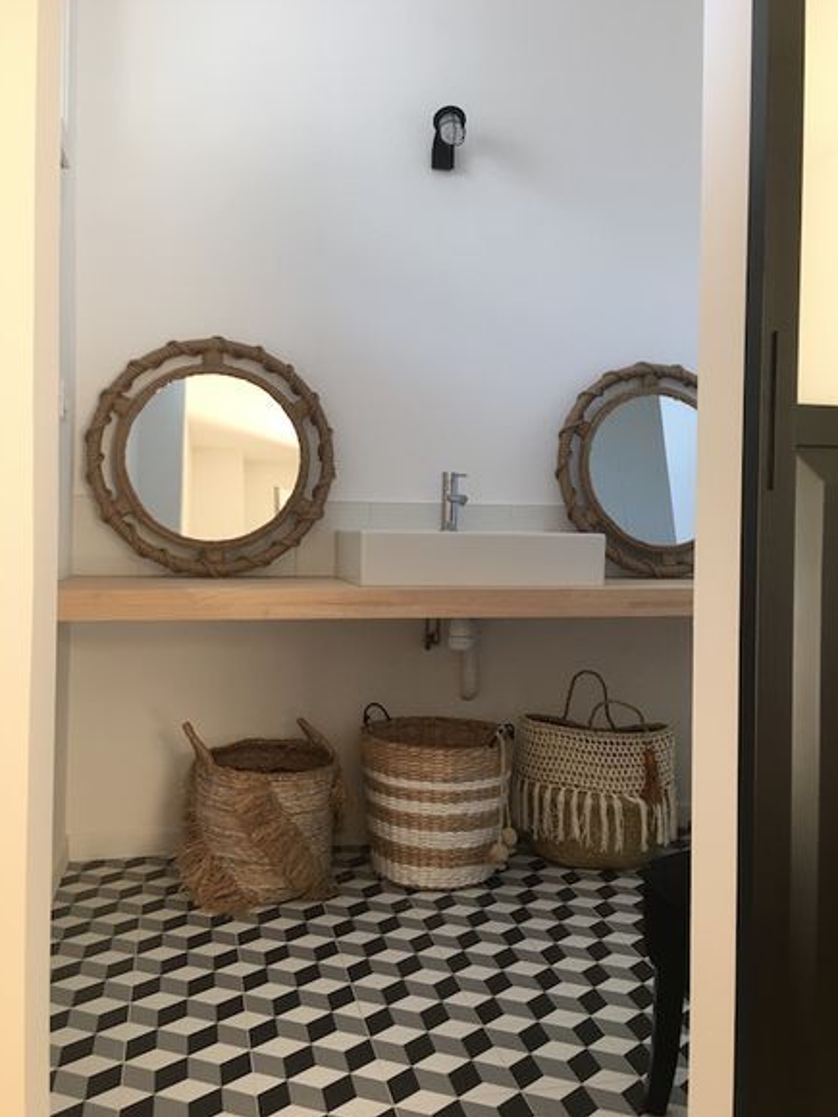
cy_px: 541
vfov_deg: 60.0
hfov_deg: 46.8
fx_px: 968
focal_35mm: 30
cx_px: 422
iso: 50
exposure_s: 1/33
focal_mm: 4.15
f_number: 2.2
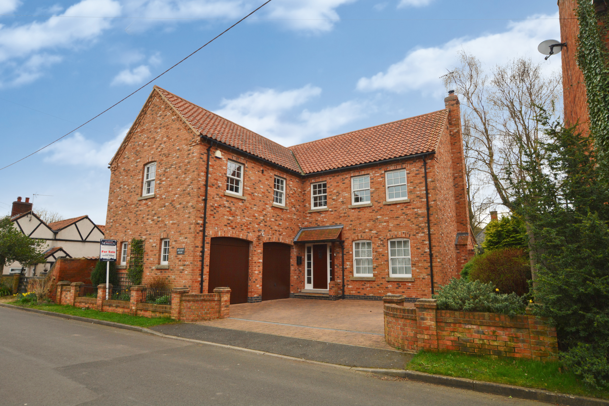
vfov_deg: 63.2
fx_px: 330
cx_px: 304
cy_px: 203
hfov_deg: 85.4
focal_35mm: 20
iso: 400
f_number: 10
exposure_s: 1/250
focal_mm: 13
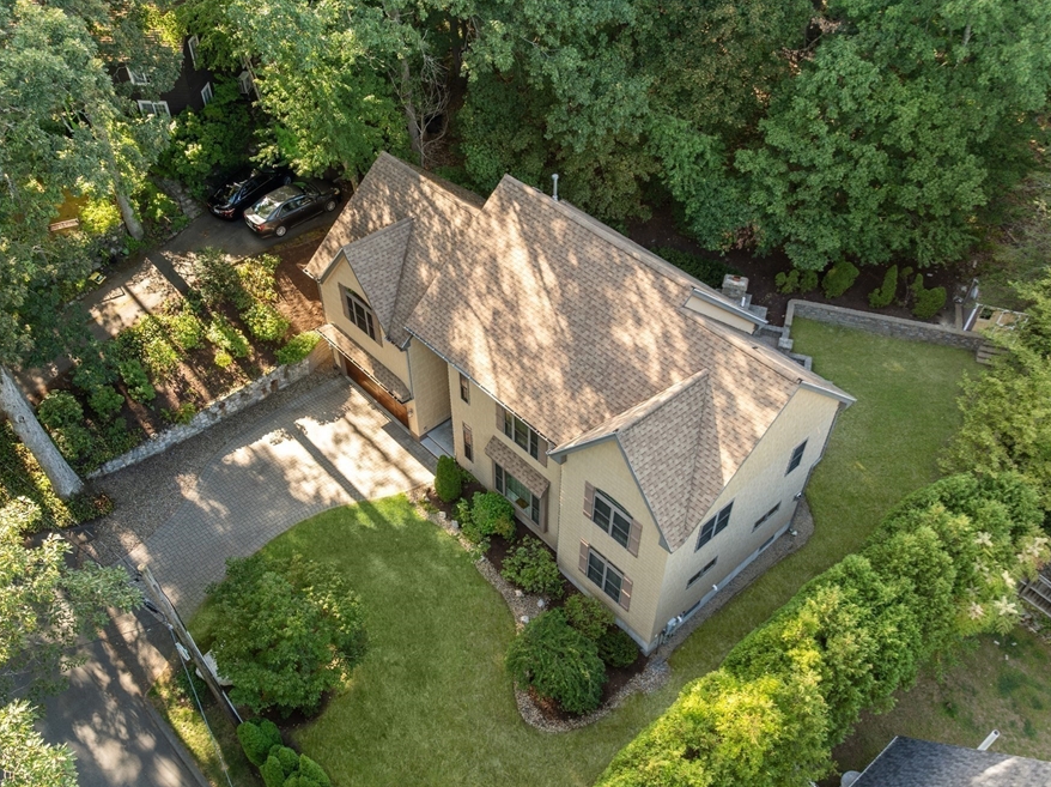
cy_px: 449
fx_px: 849
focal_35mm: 28
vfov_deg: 49.5
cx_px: 528
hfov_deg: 63.5
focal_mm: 12.29
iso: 170
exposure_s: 1/120
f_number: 2.8
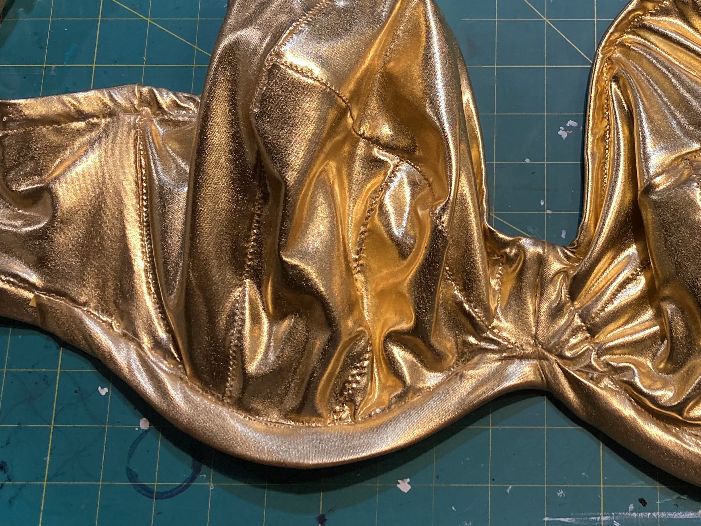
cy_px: 196
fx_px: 1073
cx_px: 531
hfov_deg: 35.3
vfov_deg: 27.4
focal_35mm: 53
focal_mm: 3.99
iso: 125
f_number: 1.8
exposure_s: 1/60
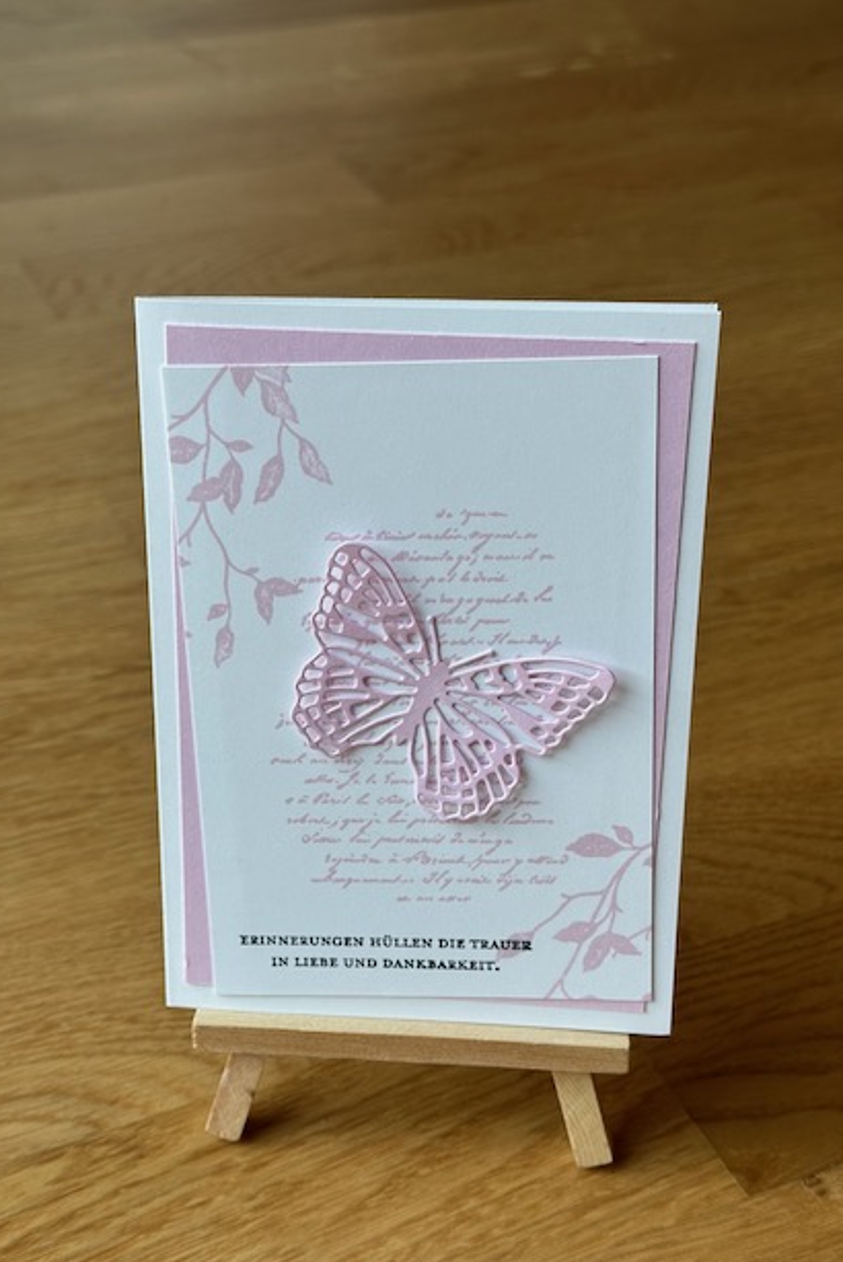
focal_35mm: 52
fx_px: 1824
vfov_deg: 38.2
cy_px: 652
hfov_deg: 26.0
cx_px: 403
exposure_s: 1/60
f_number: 1.78
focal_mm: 6.86
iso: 100
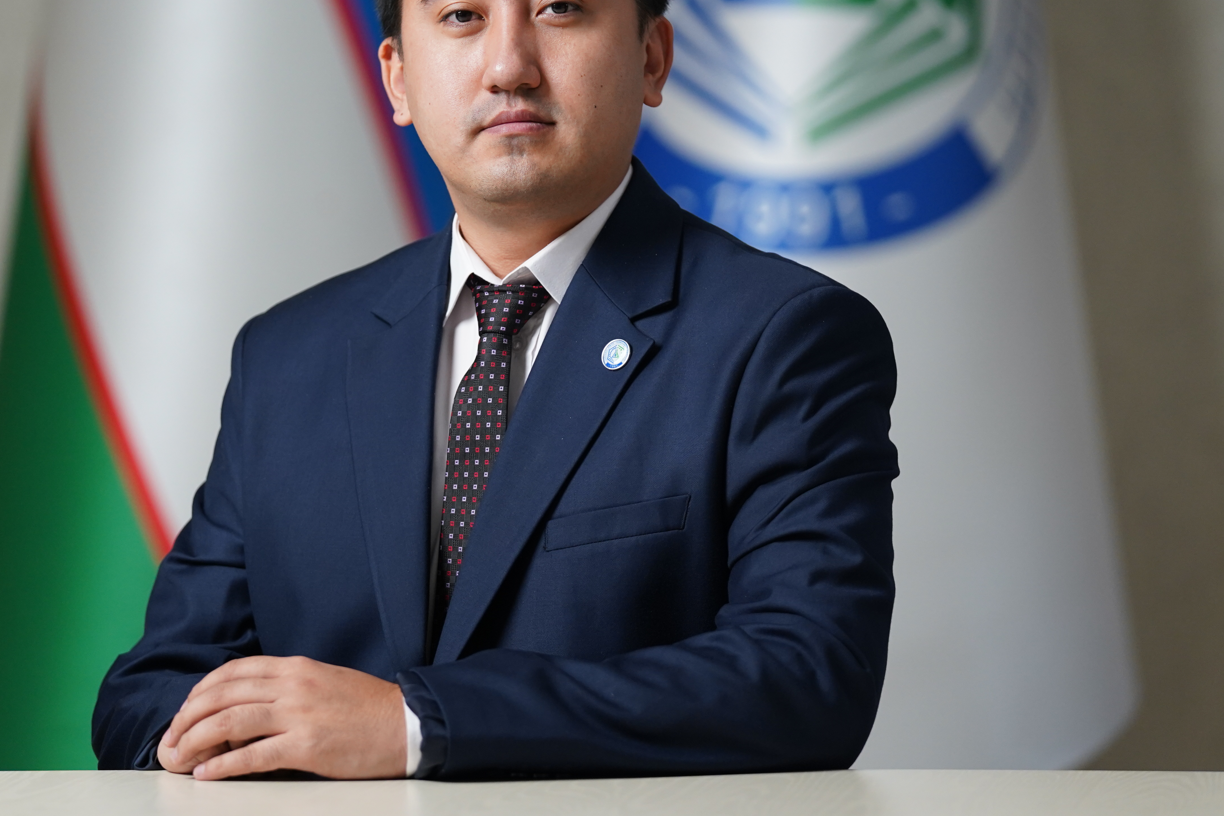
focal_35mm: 213
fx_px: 7241
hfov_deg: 9.7
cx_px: 559
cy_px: 291
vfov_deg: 6.4
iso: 1600
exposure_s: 1/250
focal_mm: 154
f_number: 2.8
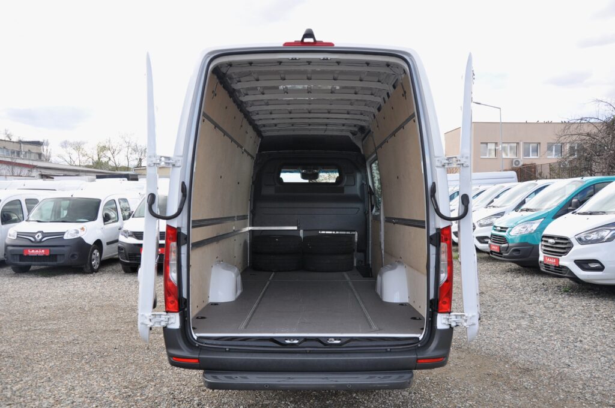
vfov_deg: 39.9
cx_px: 308
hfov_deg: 57.3
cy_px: 204
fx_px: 563
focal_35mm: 33
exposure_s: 1/160
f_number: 6.3
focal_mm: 22
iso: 500
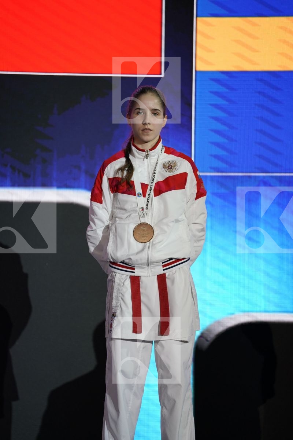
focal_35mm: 200
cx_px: 146
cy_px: 220
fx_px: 2441
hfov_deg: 6.9
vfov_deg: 10.3
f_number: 2.8
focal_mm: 200
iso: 500
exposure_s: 1/250
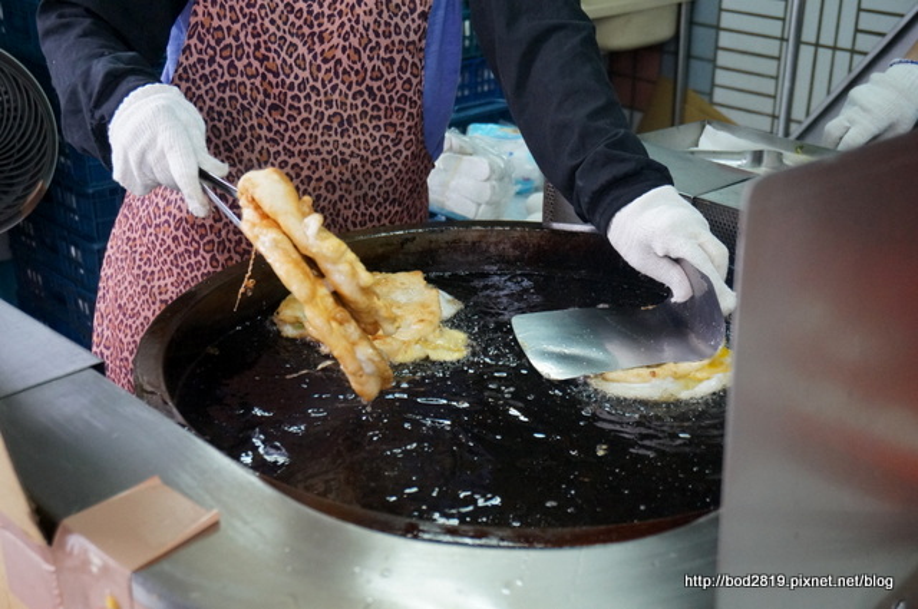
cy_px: 304
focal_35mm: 48
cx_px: 459
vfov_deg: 28.0
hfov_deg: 41.2
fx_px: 1222
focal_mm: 32
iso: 2000
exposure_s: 1/160
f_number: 5
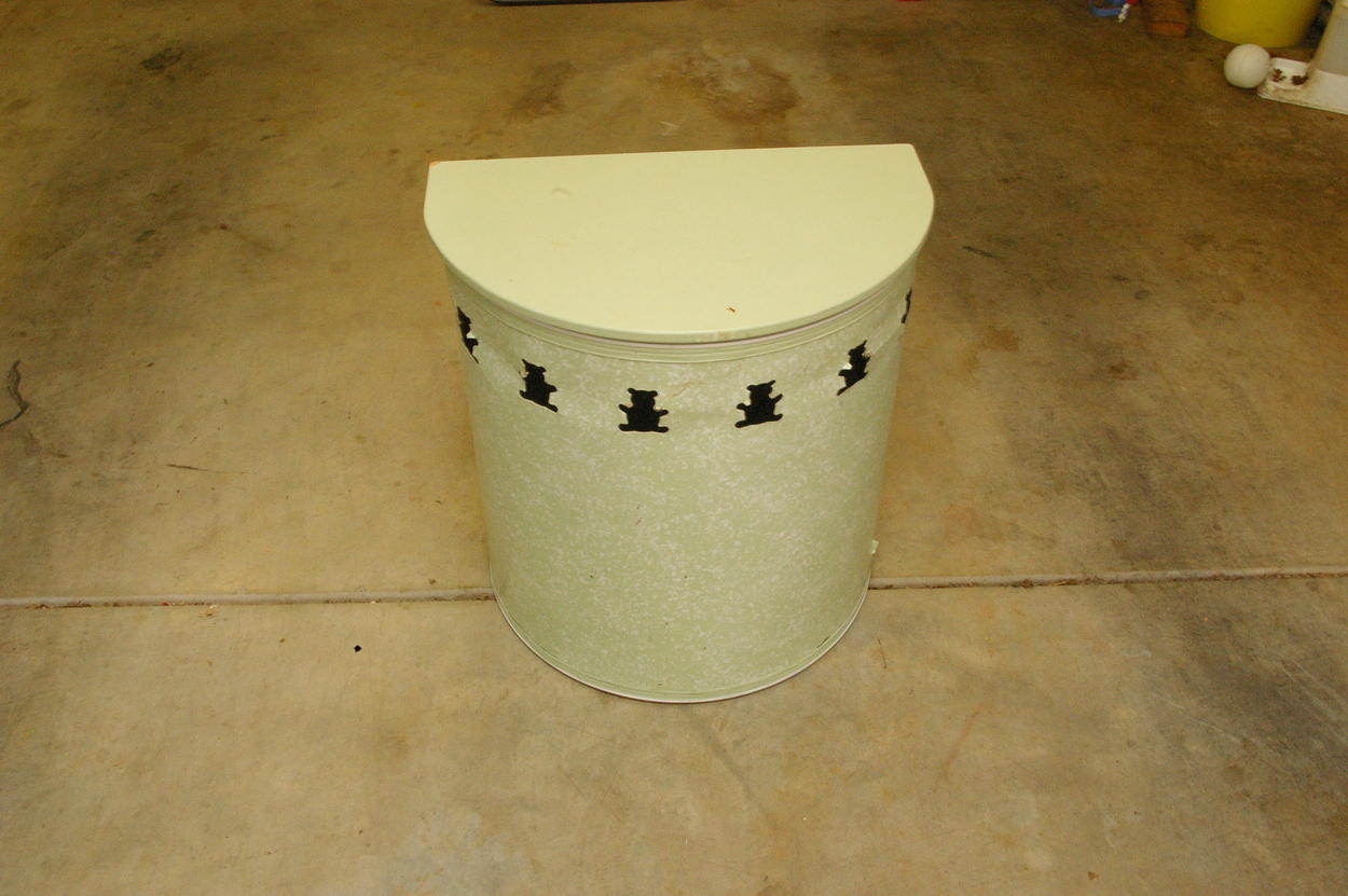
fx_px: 1291
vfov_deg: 38.3
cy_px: 448
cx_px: 674
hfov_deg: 55.1
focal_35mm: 34
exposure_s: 1/8
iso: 1600
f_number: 22
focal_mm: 23
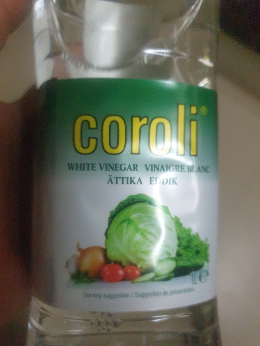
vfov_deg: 67.3
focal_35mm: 26
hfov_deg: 53.1
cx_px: 130
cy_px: 173
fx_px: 260
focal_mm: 4.3
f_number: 1.5
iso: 800
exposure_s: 1/60
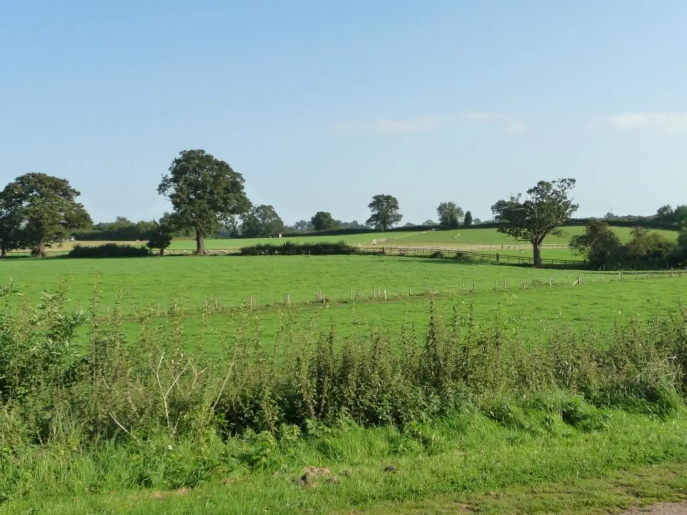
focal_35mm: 45
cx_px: 344
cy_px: 258
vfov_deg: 32.2
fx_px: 893
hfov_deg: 42.1
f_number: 4.1
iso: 160
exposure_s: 1/500
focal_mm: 7.6
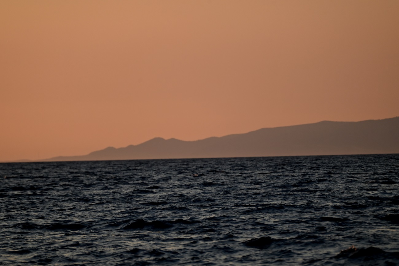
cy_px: 133
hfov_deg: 6.9
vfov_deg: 4.6
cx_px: 200
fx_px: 3325
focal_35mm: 300
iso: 400
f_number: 5.6
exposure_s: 1/1000
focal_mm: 300
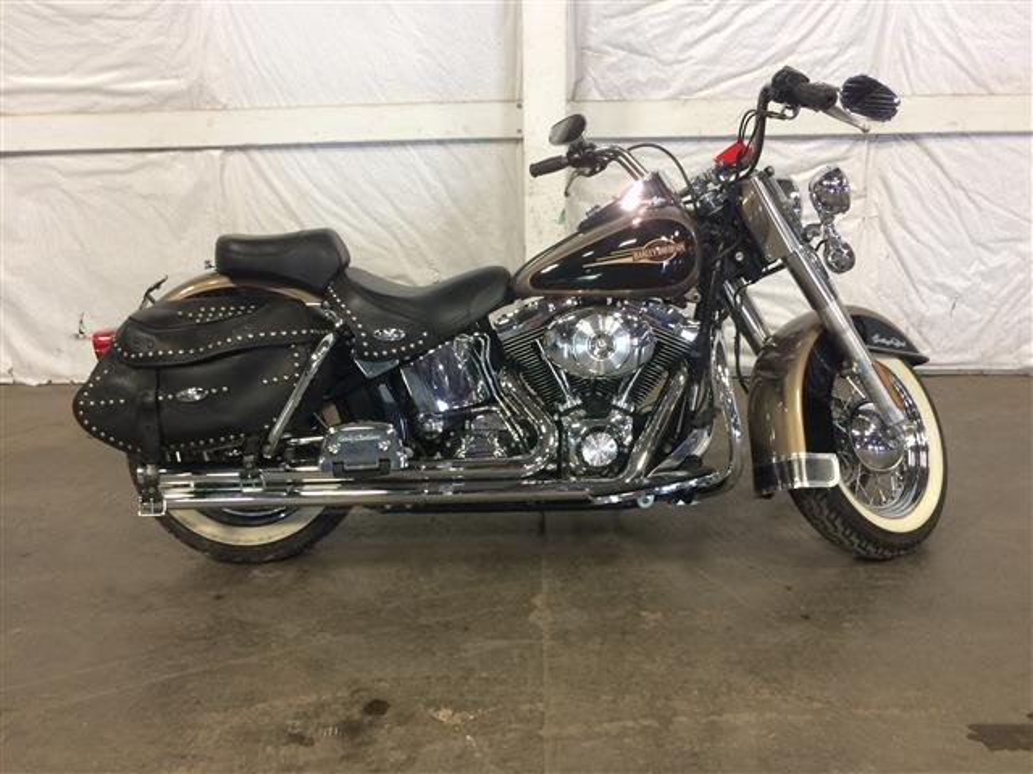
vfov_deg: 48.2
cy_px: 387
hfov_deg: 61.7
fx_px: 865
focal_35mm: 29
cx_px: 516
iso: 64
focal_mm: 4.15
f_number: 2.2
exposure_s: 1/30
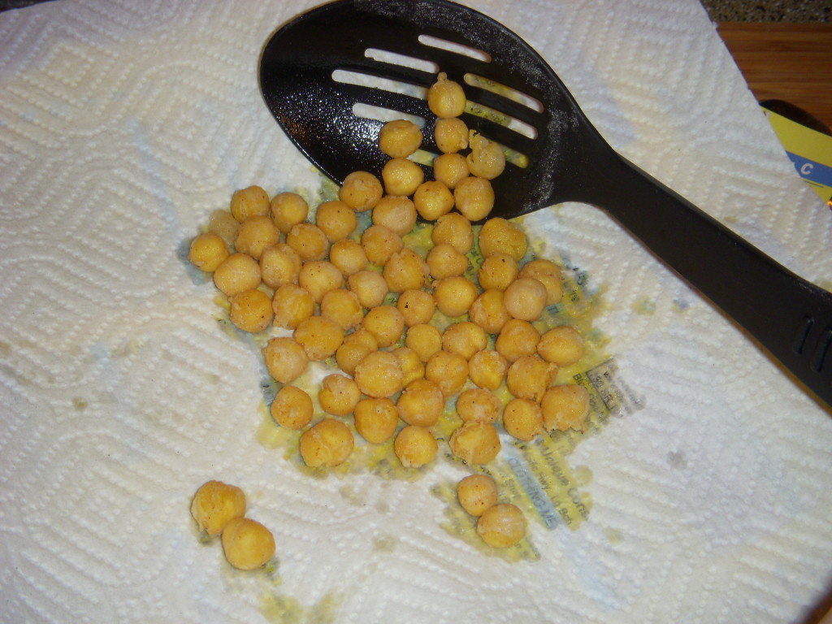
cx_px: 416
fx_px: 1586
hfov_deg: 29.4
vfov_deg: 22.3
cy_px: 312
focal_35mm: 66
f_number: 3.7
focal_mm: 11
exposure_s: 1/50
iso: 100
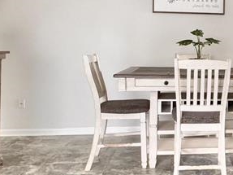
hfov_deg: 34.8
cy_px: 50
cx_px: 231
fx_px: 336
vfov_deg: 28.8
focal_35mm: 50
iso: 400
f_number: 2.2
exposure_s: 1/60
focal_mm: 2.22
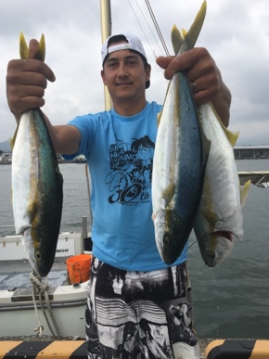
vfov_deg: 60.0
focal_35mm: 30
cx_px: 135
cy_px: 184
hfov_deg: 46.8
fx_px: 311
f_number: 2.2
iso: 25
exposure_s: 1/509
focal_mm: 4.15
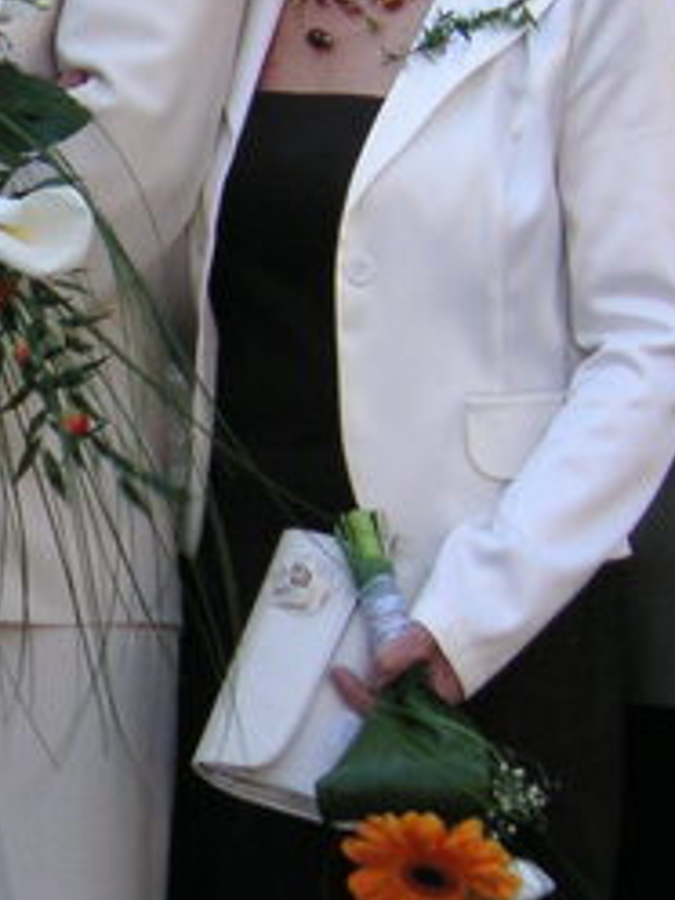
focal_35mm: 310
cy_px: 530
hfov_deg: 4.8
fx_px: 8060
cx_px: -363
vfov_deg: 6.4
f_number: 4.9
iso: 50
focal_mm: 15.9
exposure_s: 1/125
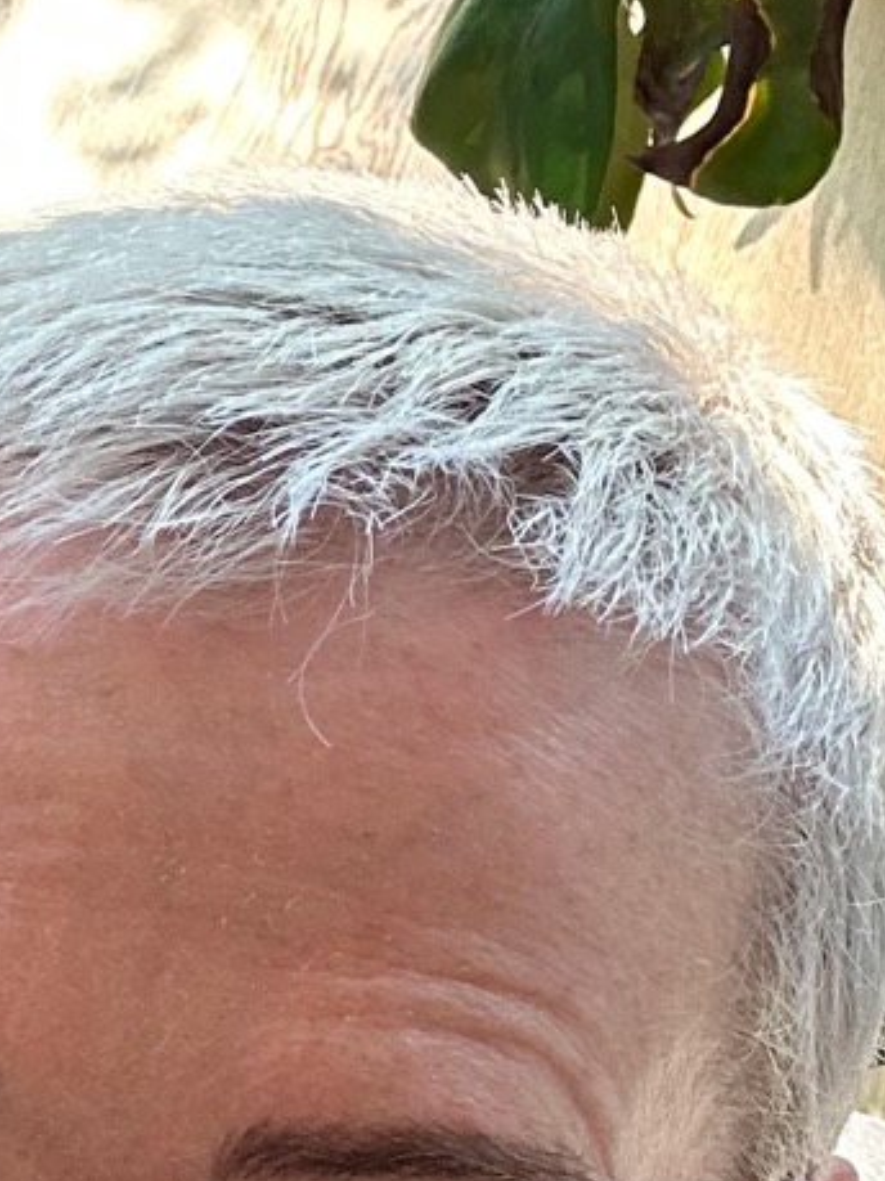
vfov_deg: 19.8
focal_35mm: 98
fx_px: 3342
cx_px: -446
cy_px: 965
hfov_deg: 14.1
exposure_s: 1/102
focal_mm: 2.69
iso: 80
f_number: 1.9
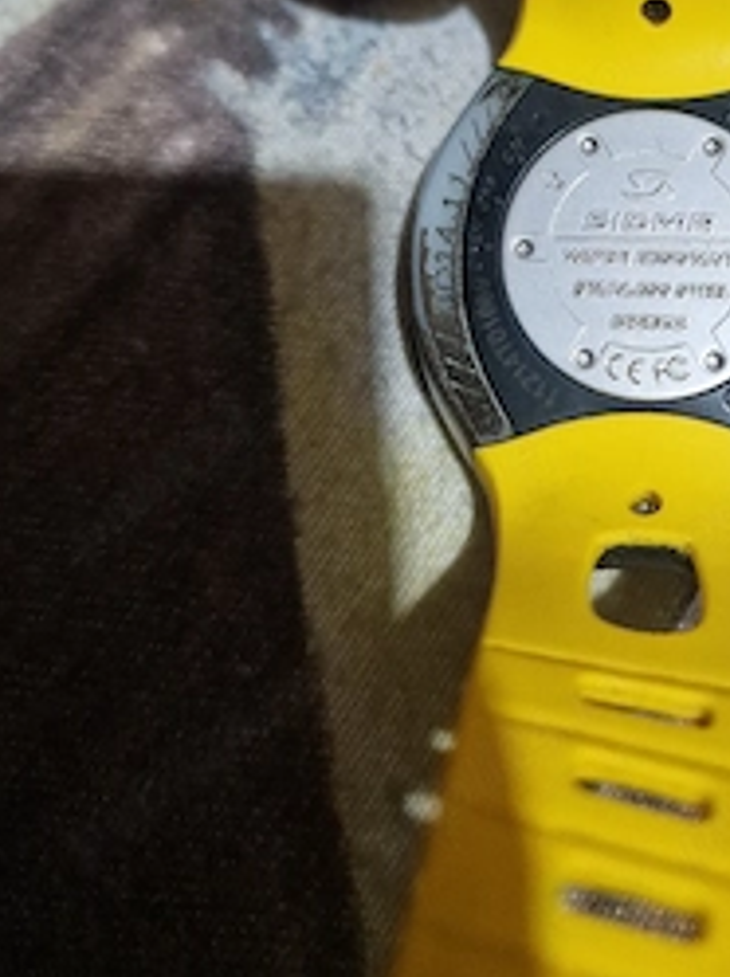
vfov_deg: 47.5
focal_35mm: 37
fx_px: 1043
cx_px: 577
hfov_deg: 37.3
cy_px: 200
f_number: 1.8
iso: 640
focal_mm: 6.4
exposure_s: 1/50
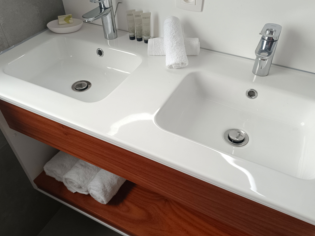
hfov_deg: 61.7
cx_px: 159
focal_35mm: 29
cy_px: 119
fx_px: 264
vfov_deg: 48.2
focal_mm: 6.14
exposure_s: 1/100
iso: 730
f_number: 1.65
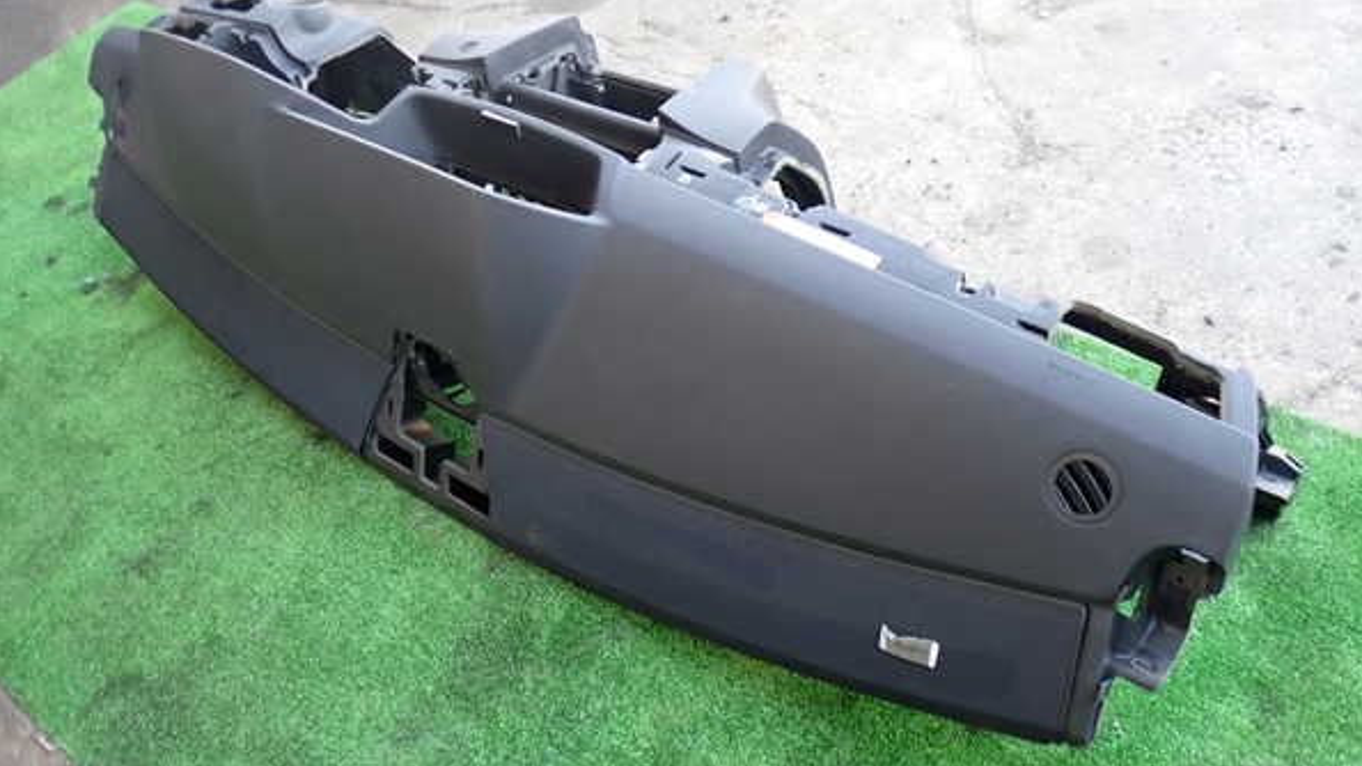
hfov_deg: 59.5
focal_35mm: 33
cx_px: 681
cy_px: 349
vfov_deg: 35.6
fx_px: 1192
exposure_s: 1/30
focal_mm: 5.4
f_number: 2.3
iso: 200
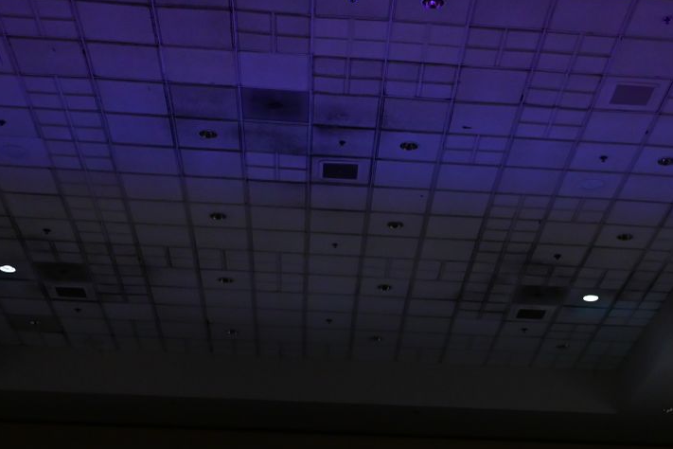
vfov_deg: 17.6
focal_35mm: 76
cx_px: 478
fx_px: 1421
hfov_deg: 26.4
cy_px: 434
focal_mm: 36
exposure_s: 1/1000
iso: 3200
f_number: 3.2
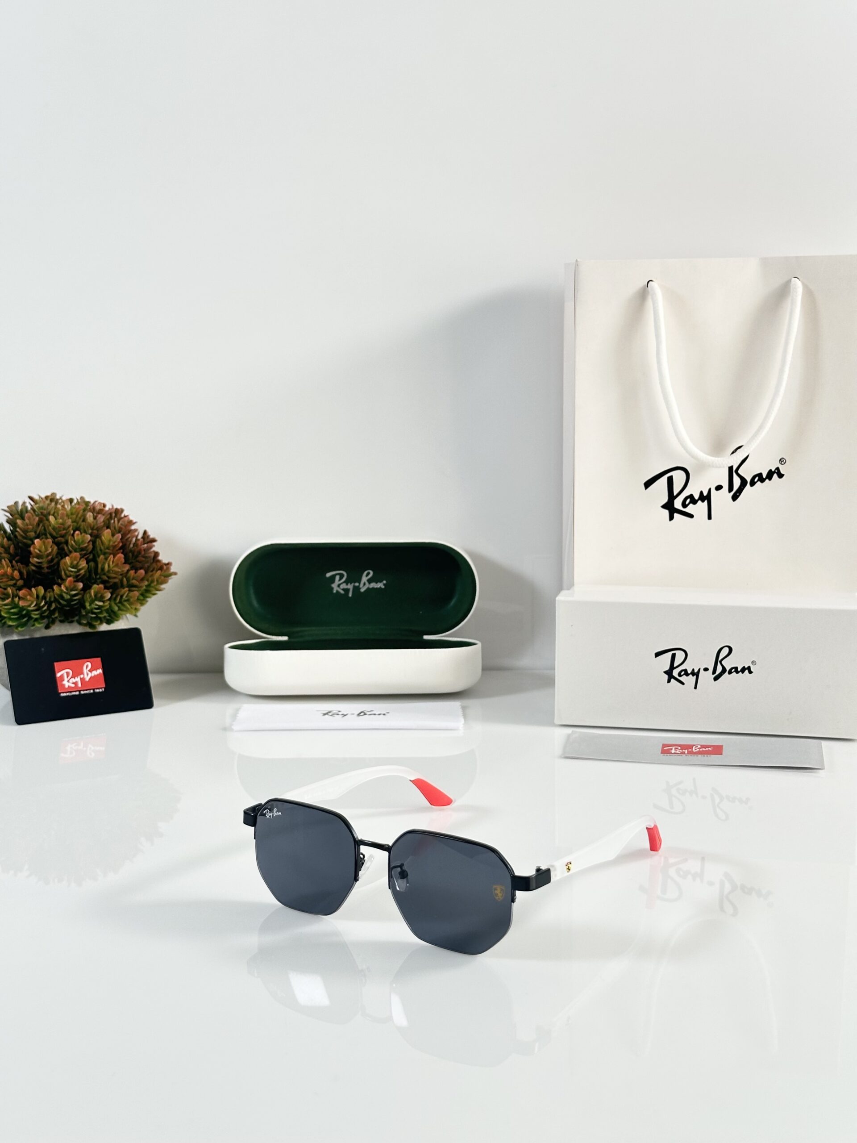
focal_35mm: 48
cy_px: 572
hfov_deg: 30.3
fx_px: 1584
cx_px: 428
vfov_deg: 39.7
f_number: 1.78
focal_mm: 6.86
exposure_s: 1/100
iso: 64
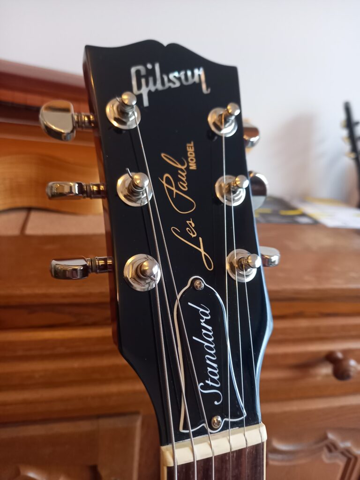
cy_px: 240
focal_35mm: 25
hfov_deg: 54.9
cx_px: 180
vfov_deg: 69.4
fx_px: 347
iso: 500
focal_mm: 4.65
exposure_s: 1/33.3
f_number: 1.8
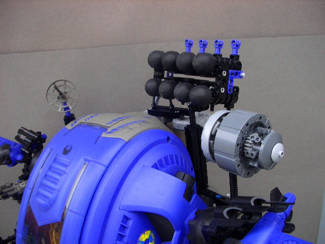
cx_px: 162
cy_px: 122
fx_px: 329
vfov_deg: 40.7
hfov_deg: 52.6
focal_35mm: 35
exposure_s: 1/60
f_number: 2.6
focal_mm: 5.8
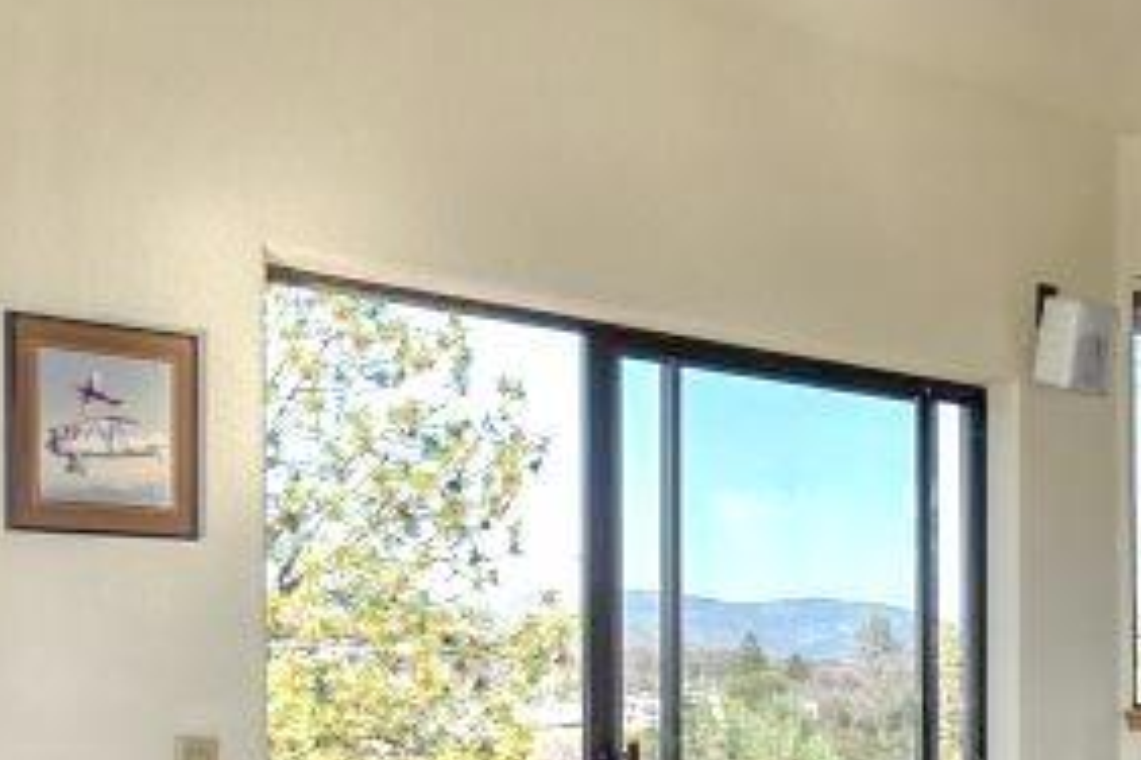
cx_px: 1453
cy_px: 744
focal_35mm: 60
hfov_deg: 28.1
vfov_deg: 21.9
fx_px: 1902
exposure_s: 1/80
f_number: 11
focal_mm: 15
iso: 400
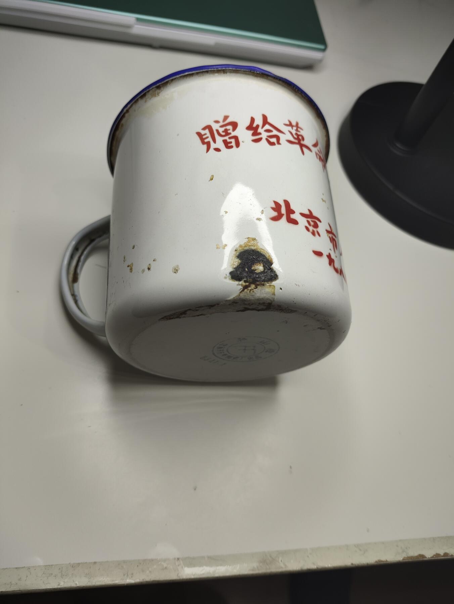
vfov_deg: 69.4
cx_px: 227
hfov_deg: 54.9
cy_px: 302
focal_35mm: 25
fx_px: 437
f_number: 1.79
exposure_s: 1/50
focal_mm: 4.71
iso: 86
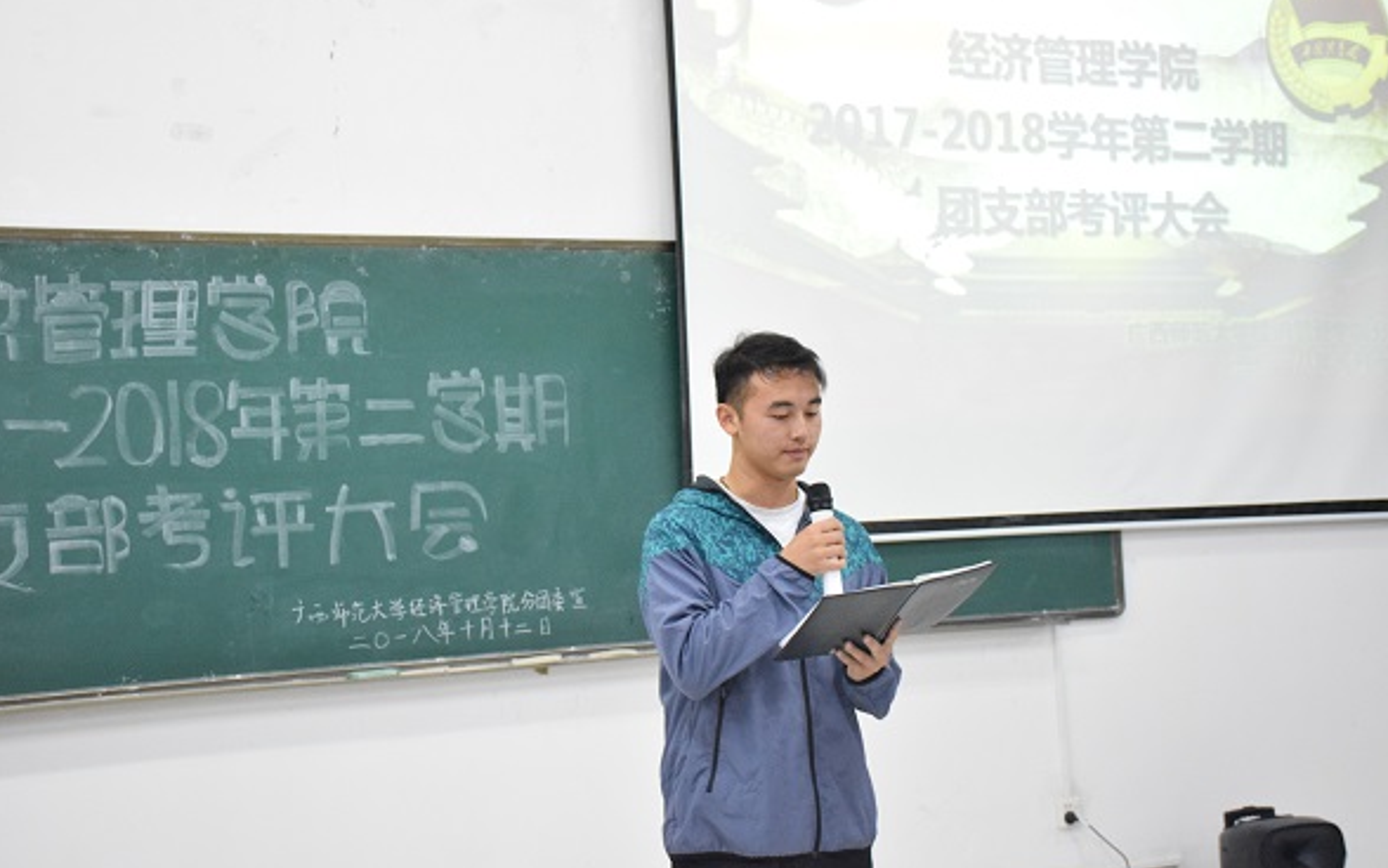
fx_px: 2006
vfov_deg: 24.4
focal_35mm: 53
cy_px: 417
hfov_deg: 38.2
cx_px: 699
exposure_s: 1/160
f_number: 5.6
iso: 4000
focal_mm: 34
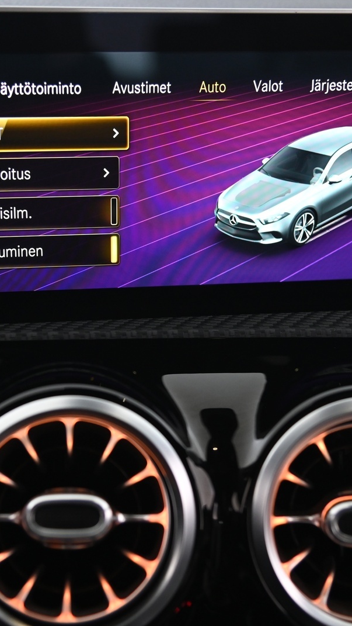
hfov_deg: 16.5
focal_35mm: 73
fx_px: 1210
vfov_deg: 29.0
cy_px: 314
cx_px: 134
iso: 2000
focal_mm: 46
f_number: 4
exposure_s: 1/25
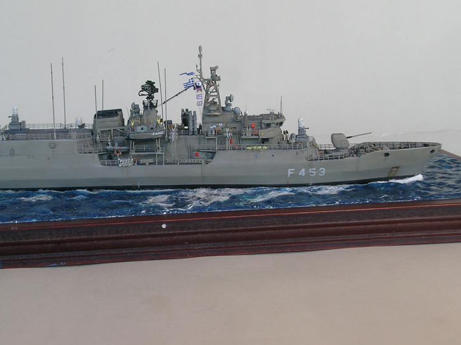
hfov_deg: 28.7
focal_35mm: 67
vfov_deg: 21.9
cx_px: 137
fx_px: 892
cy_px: 181
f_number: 4.7
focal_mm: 9.5
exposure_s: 1/107
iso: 50
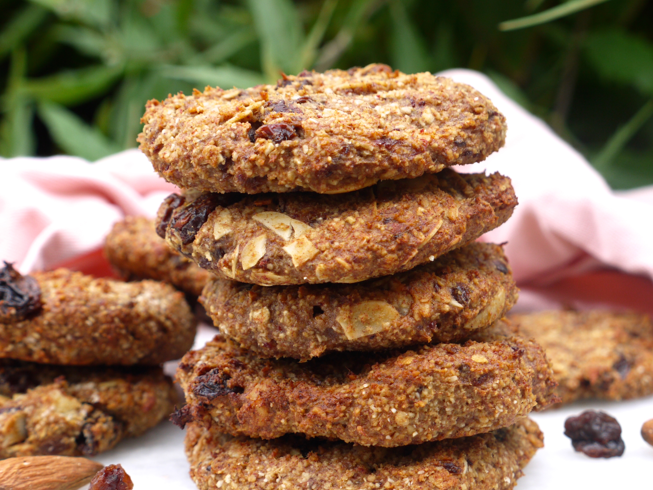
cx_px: 282
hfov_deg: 22.0
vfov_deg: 16.6
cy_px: 288
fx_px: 1679
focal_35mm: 89
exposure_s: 1/100
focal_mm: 35
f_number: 6.3
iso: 100
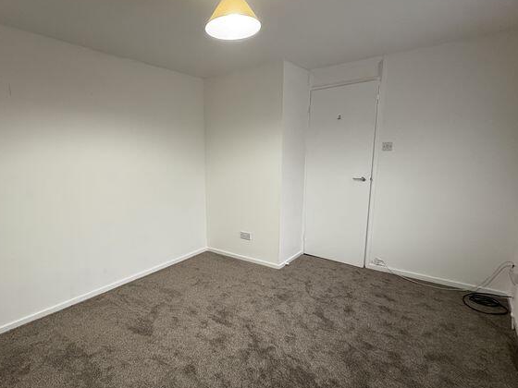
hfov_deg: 80.9
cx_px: 211
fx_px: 299
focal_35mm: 20
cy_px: 205
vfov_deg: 65.9
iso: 250
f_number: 2.2
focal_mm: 2.22
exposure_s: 1/50
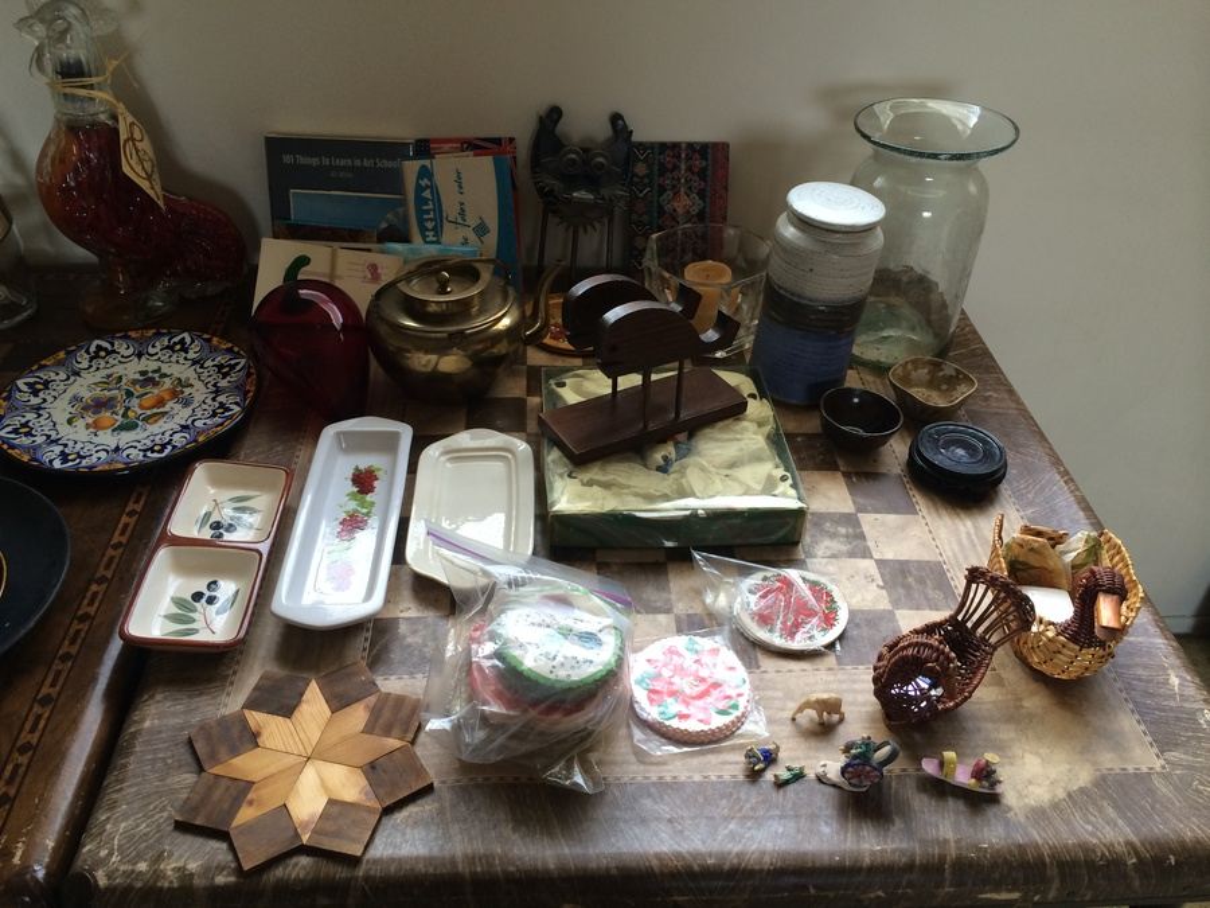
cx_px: 605
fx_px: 1049
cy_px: 454
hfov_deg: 60.0
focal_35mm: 30
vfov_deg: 46.8
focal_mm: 4.12
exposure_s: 1/30
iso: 32
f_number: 2.2
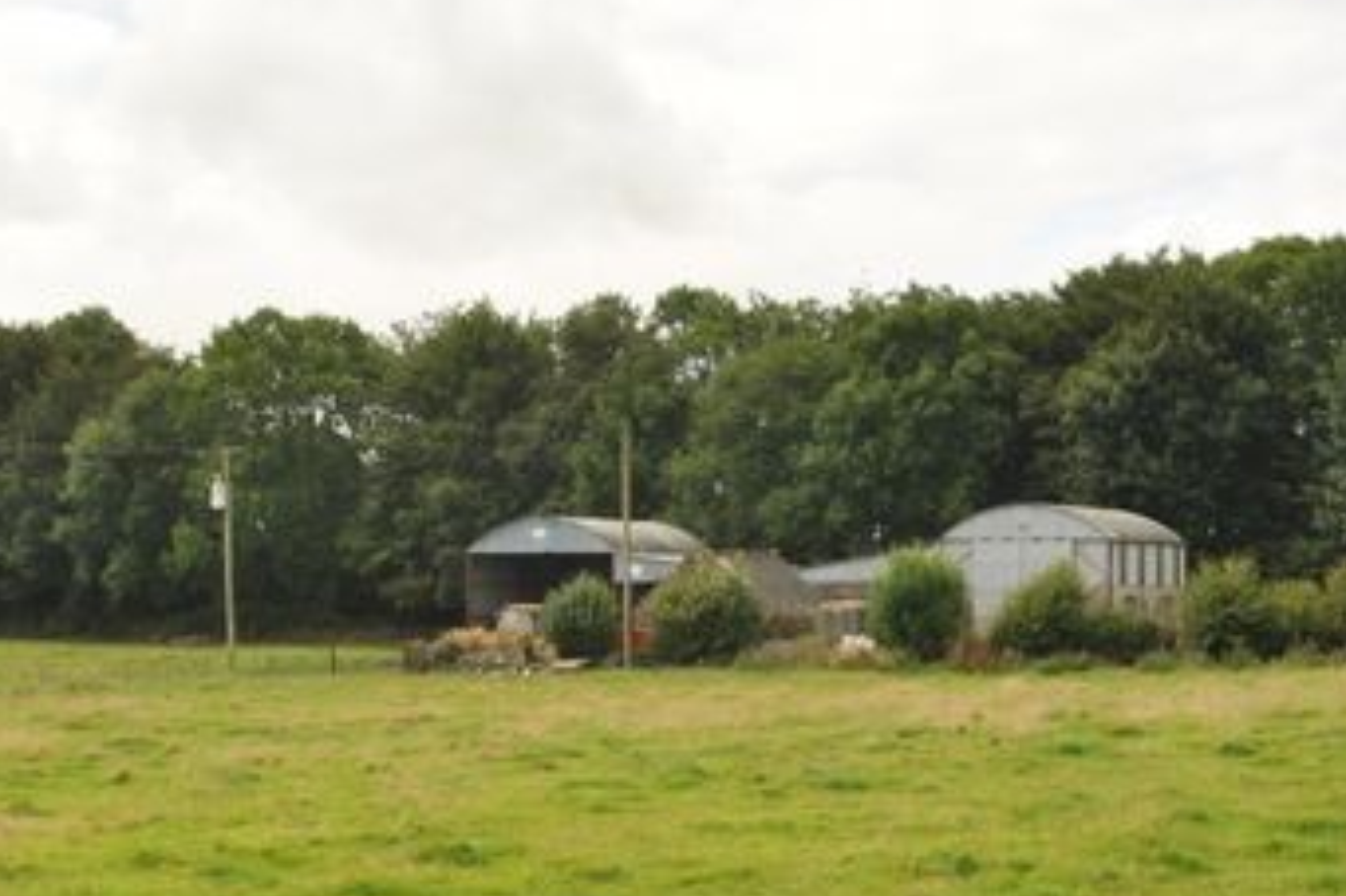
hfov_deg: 26.6
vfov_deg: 17.9
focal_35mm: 76
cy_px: 505
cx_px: 829
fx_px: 2840
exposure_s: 1/200
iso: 100
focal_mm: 24
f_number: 7.1
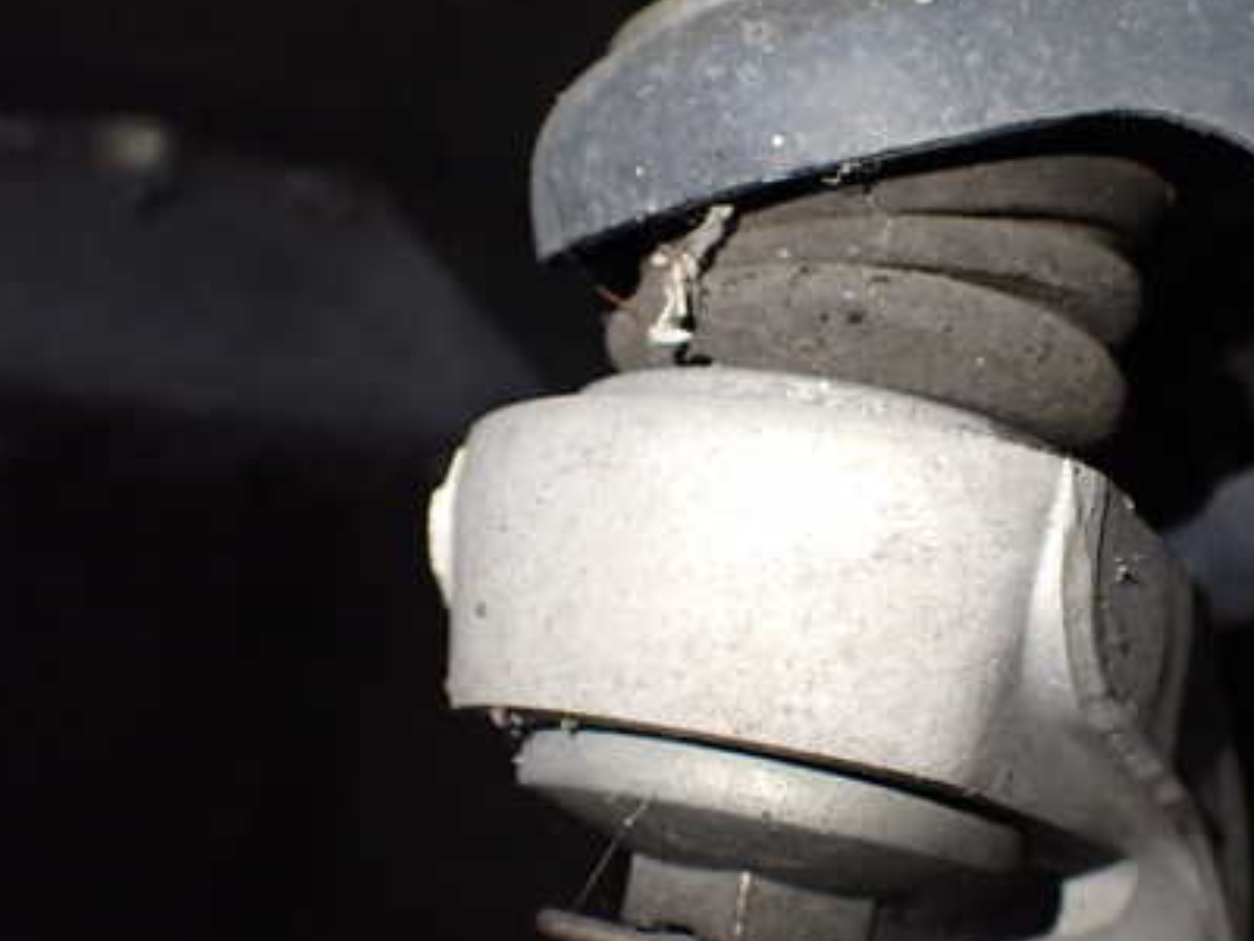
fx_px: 1630
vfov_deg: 32.2
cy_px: 461
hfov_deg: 41.8
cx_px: 774
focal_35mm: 45
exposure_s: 1/125
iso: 800
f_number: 2.3
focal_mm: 5.4
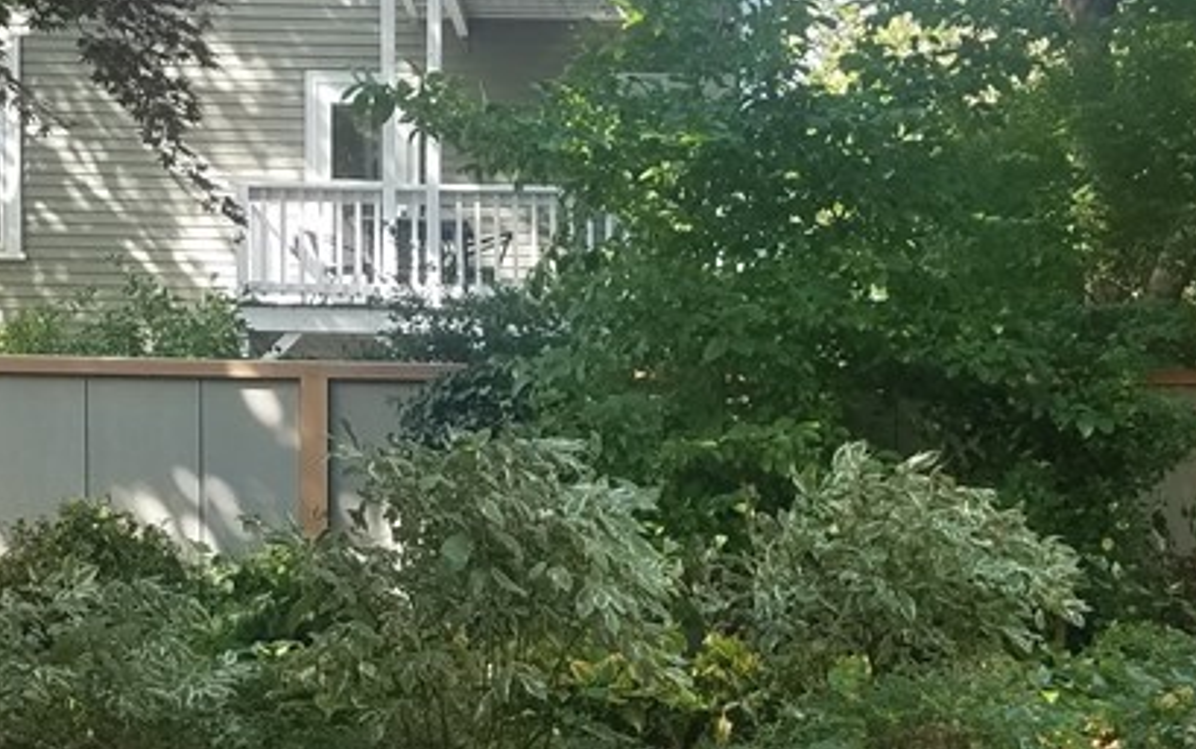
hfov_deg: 29.7
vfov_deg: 18.8
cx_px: 678
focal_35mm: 69
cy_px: 568
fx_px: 2250
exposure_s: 1/237
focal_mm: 4.2
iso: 50
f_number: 1.7
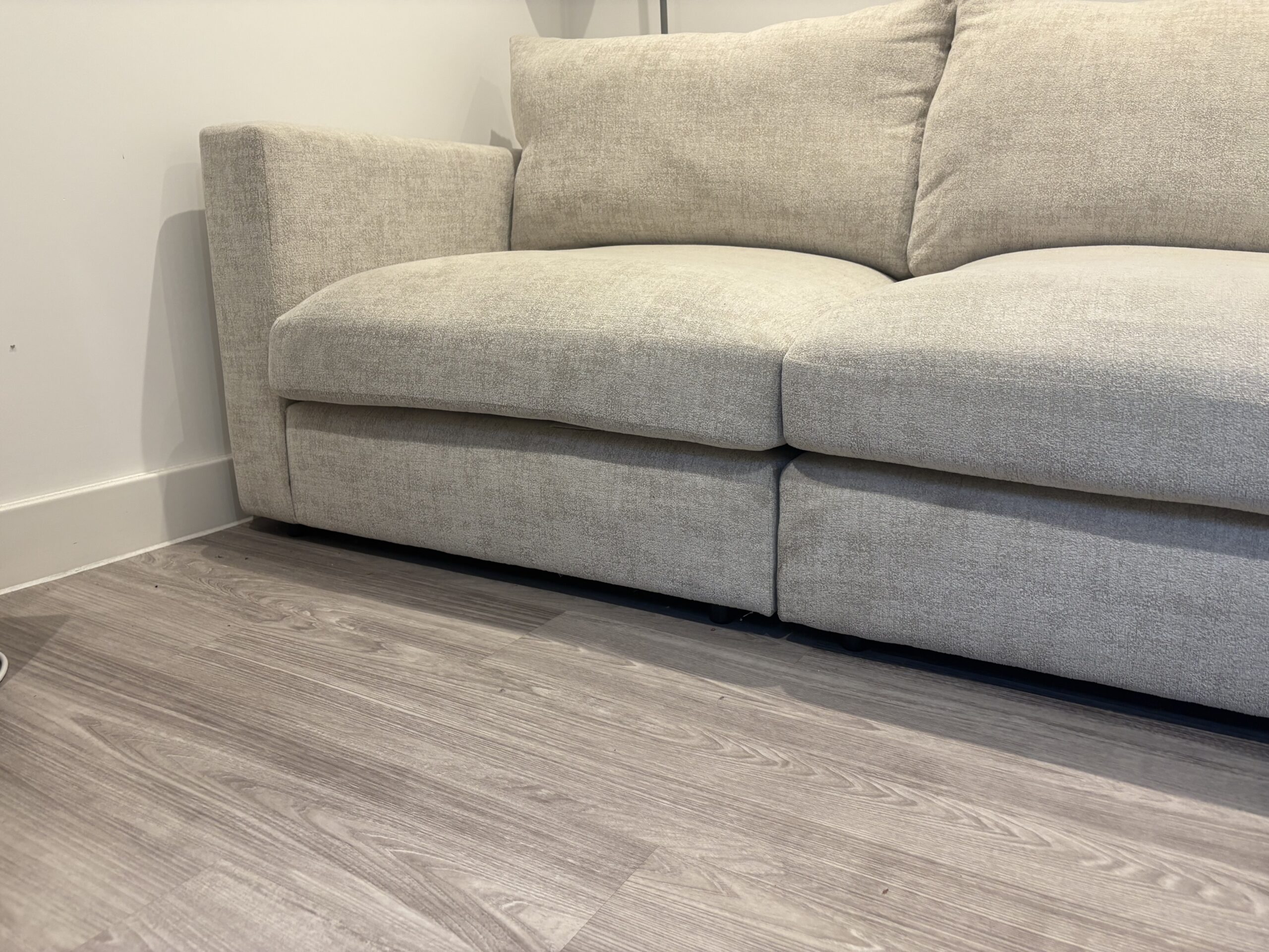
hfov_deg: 67.3
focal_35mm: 26
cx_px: 634
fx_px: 953
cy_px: 476
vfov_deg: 53.1
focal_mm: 5.96
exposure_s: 1/50
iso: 100
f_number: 1.6
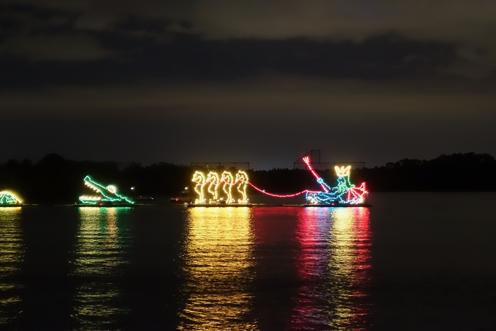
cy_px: 166
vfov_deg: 19.5
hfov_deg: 28.8
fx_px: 964
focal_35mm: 70
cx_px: 248
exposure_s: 1/8
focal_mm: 25.7
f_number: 2.8
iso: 3200
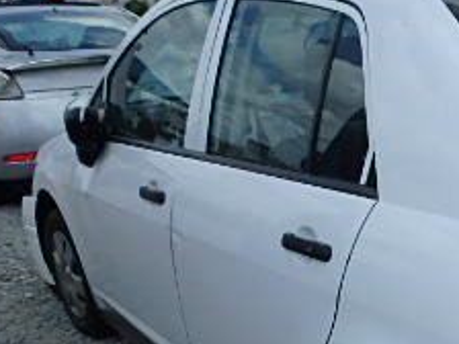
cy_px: 315
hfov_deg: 27.1
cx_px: 596
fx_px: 796
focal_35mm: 60
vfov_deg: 23.7
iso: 125
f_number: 6
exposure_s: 1/640
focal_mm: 3.7
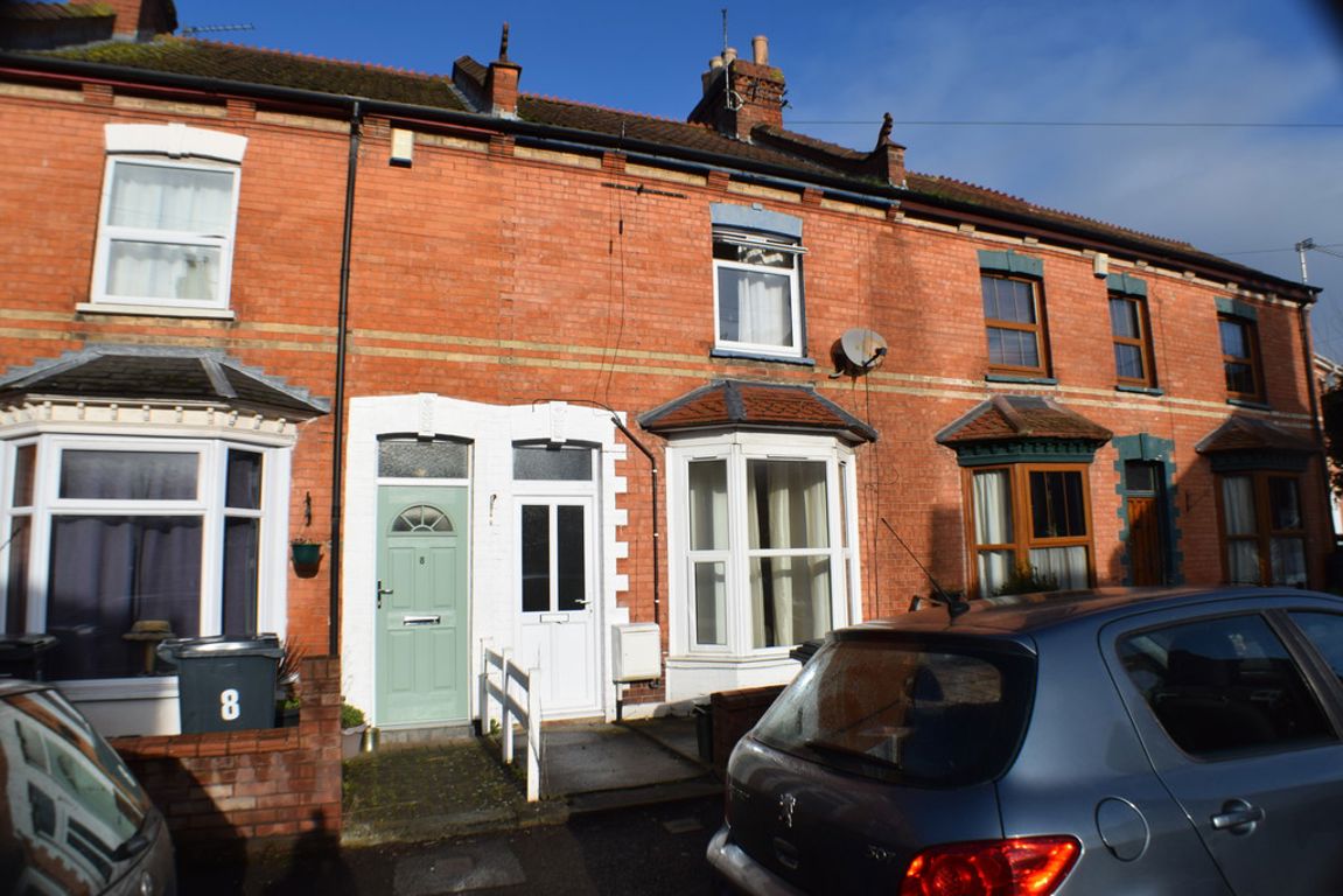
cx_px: 672
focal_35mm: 27
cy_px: 448
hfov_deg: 67.4
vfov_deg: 48.0
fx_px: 1007
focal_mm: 18
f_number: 11
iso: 200
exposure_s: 1/500
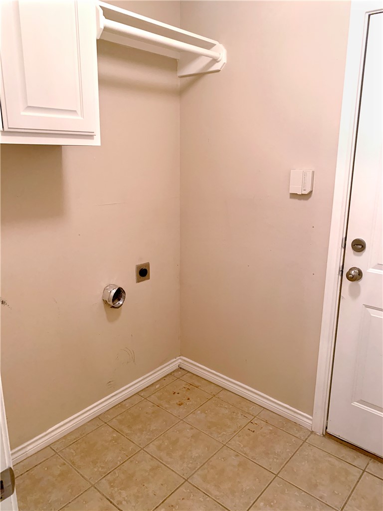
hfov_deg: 53.1
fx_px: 384
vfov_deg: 67.3
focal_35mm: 26
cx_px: 192
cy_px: 256
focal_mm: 4.25
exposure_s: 1/40
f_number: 1.8
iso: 320
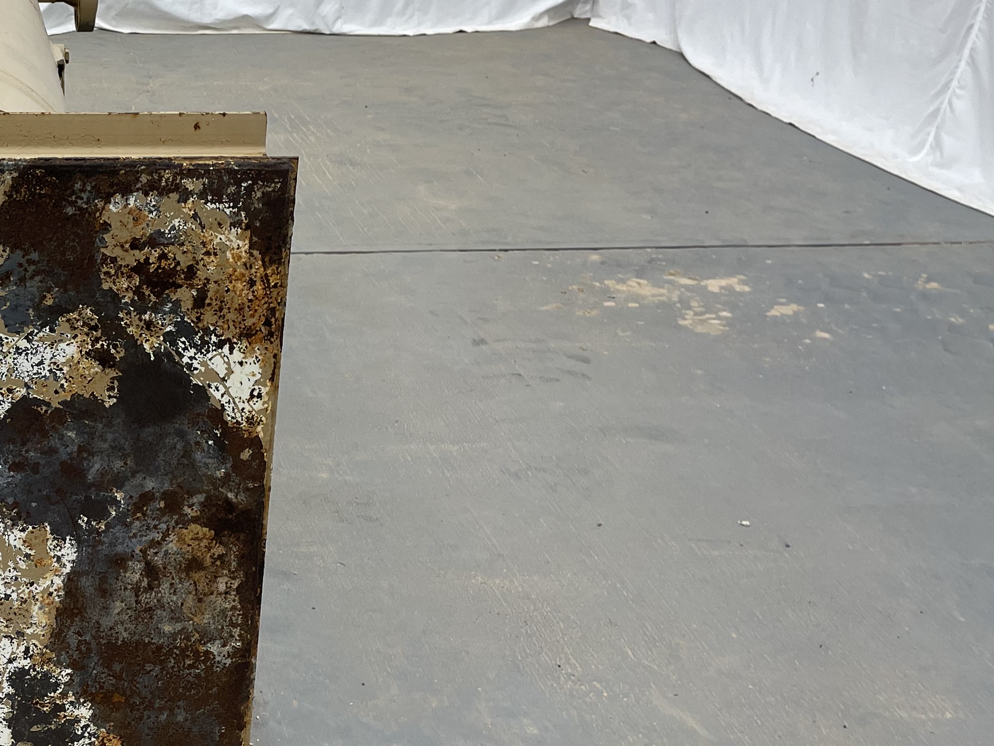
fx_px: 1608
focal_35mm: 56
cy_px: 321
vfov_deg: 26.1
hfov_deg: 31.0
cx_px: -69
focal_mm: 4.2
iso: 40
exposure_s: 1/120
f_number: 1.6
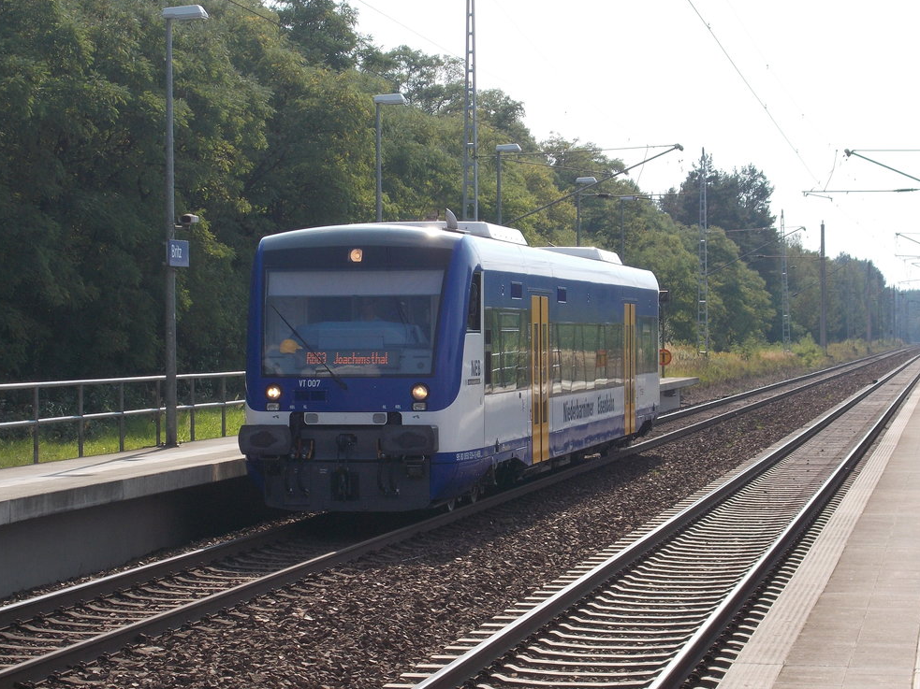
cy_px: 399
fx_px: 2790
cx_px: 362
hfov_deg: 18.7
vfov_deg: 14.1
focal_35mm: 105
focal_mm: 15.4
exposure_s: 1/320
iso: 80
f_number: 6.3
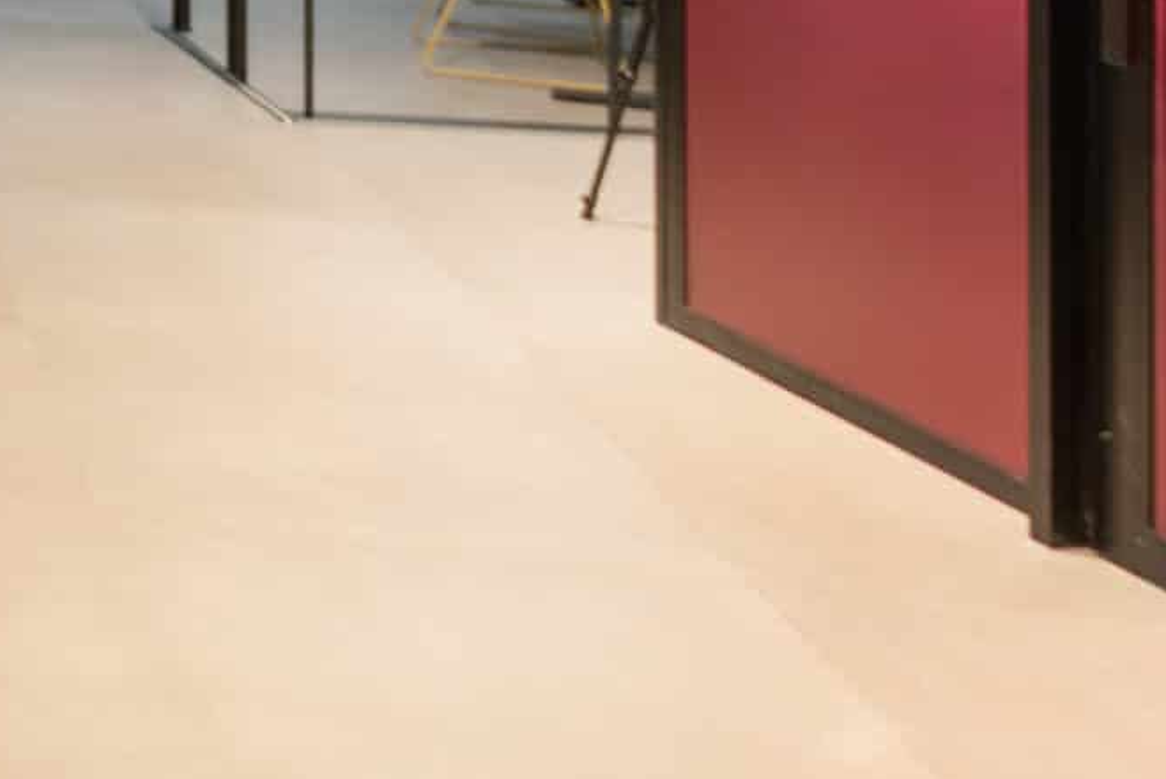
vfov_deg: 17.6
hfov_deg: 21.9
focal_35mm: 68
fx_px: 2201
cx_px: -784
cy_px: -449
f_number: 3.2
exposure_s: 1/40
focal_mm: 17.5
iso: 320
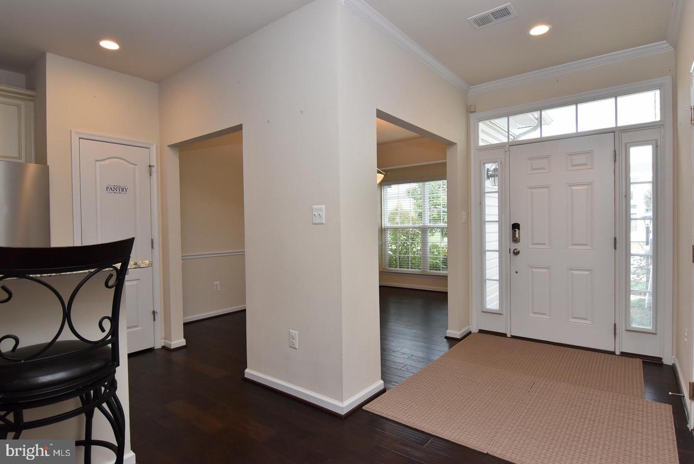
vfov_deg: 67.5
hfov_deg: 90.0
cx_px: 347
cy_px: 232
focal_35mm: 18
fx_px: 347
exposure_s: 1/125
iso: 800
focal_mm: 12
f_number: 8
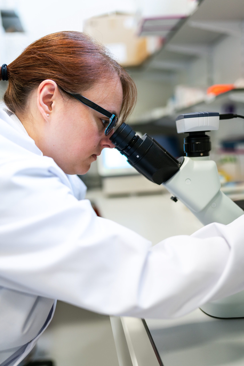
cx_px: 122
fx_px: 356
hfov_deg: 37.9
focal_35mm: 35
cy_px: 183
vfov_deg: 54.4
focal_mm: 35
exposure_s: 1/160
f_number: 1.8
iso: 800
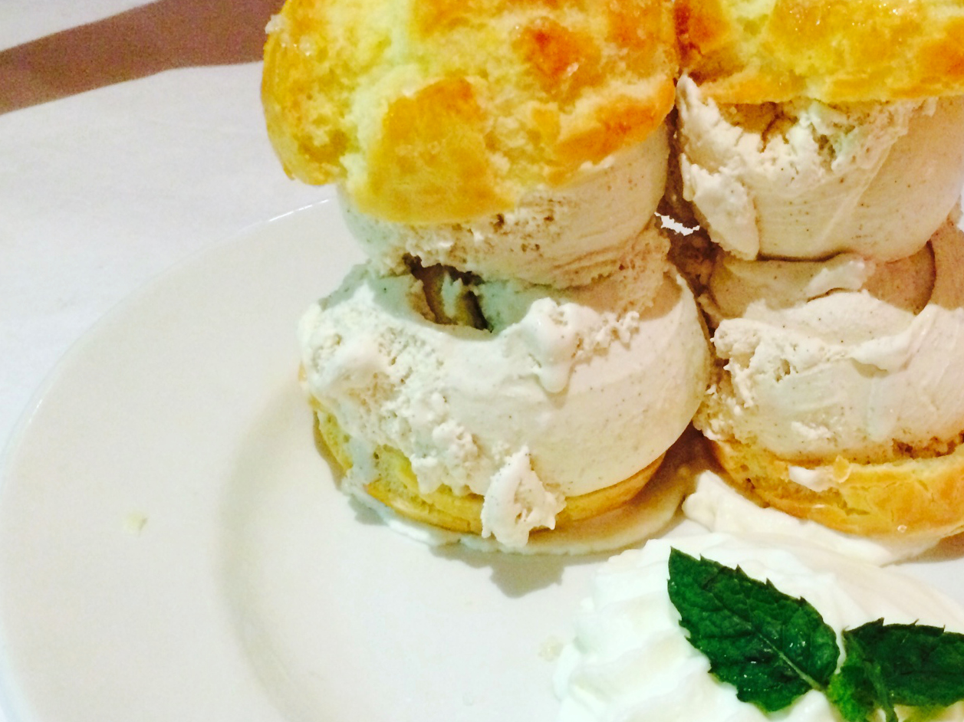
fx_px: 1225
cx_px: 678
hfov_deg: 42.1
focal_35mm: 44
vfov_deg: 32.9
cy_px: 346
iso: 320
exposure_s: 1/15
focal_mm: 4.12
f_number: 2.2
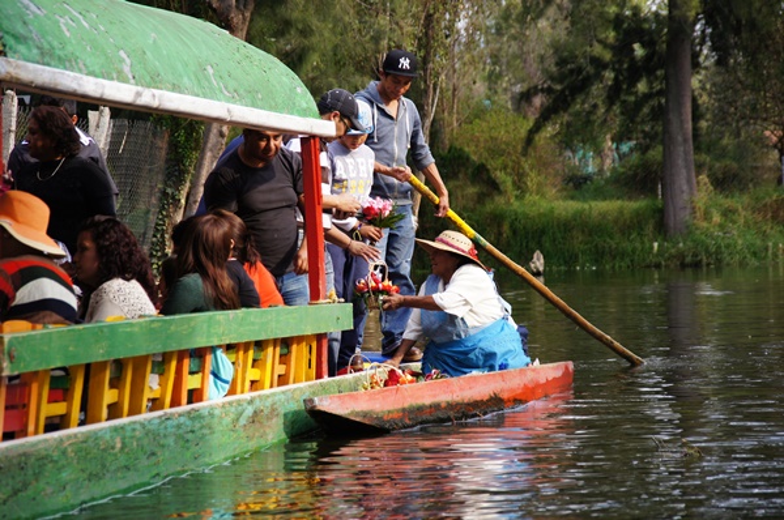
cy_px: 260
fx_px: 3261
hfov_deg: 13.7
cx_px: 392
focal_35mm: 150
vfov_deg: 9.1
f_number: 5.6
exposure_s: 1/160
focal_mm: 100
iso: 125
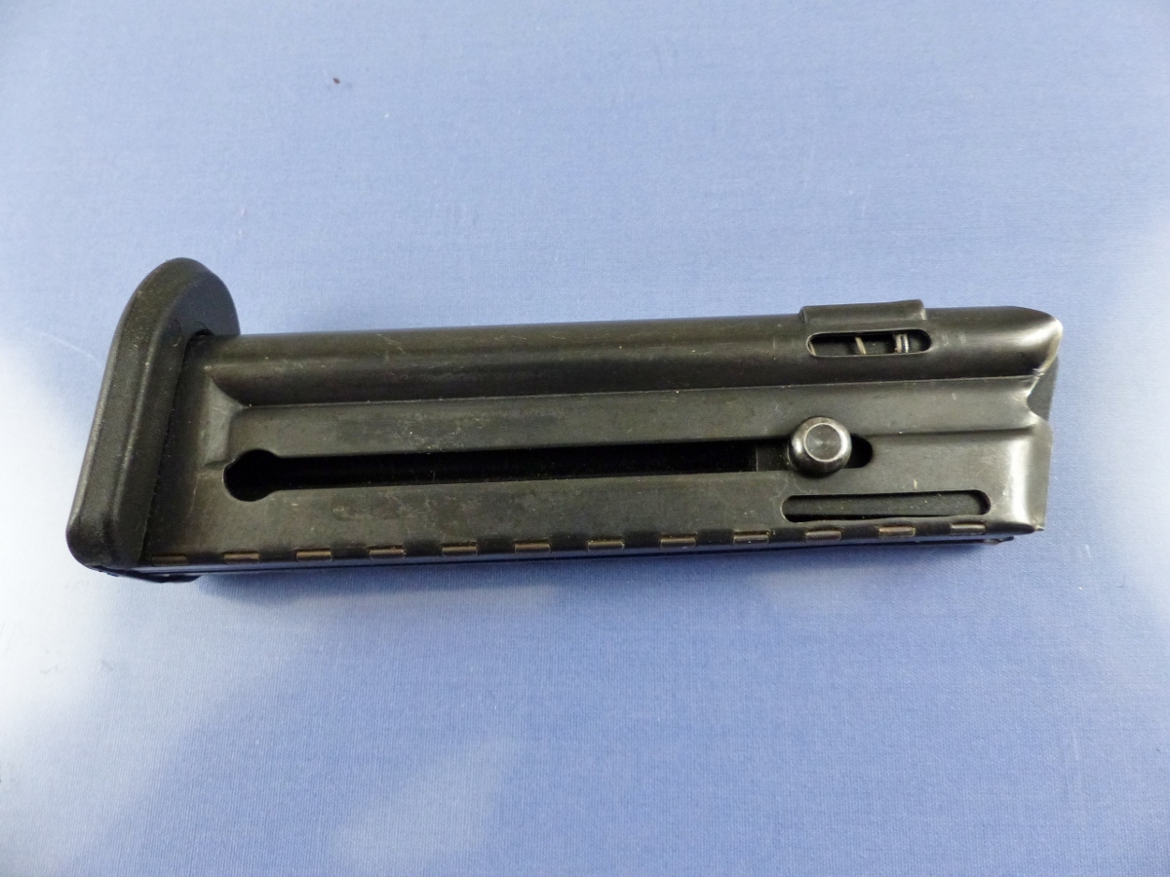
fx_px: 845
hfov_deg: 69.4
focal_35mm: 25
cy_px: 438
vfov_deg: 54.9
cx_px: 585
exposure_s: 1/125
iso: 400
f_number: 2.8
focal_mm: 4.5
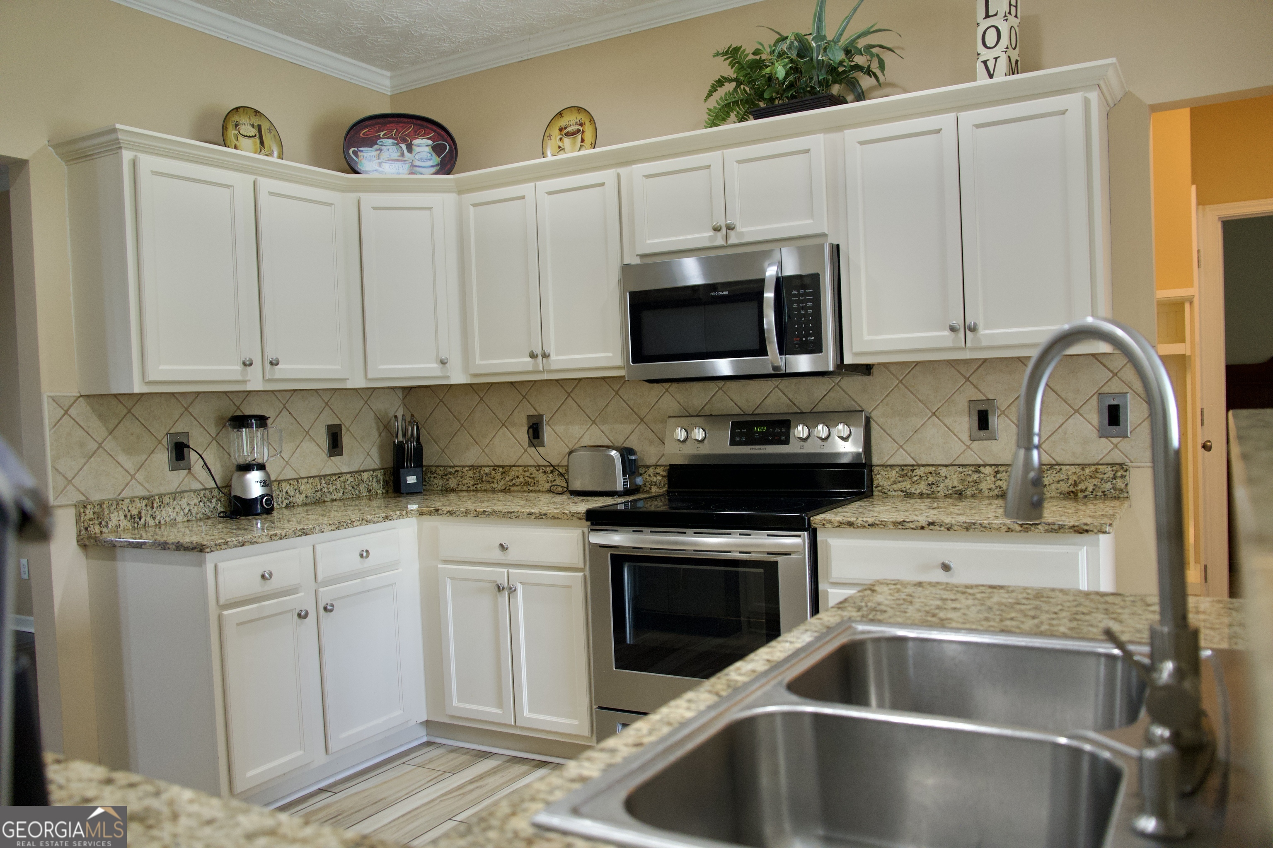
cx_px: 636
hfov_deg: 65.5
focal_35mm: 28
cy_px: 424
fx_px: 990
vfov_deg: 46.4
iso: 1600
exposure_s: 1/160
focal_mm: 28
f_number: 3.2
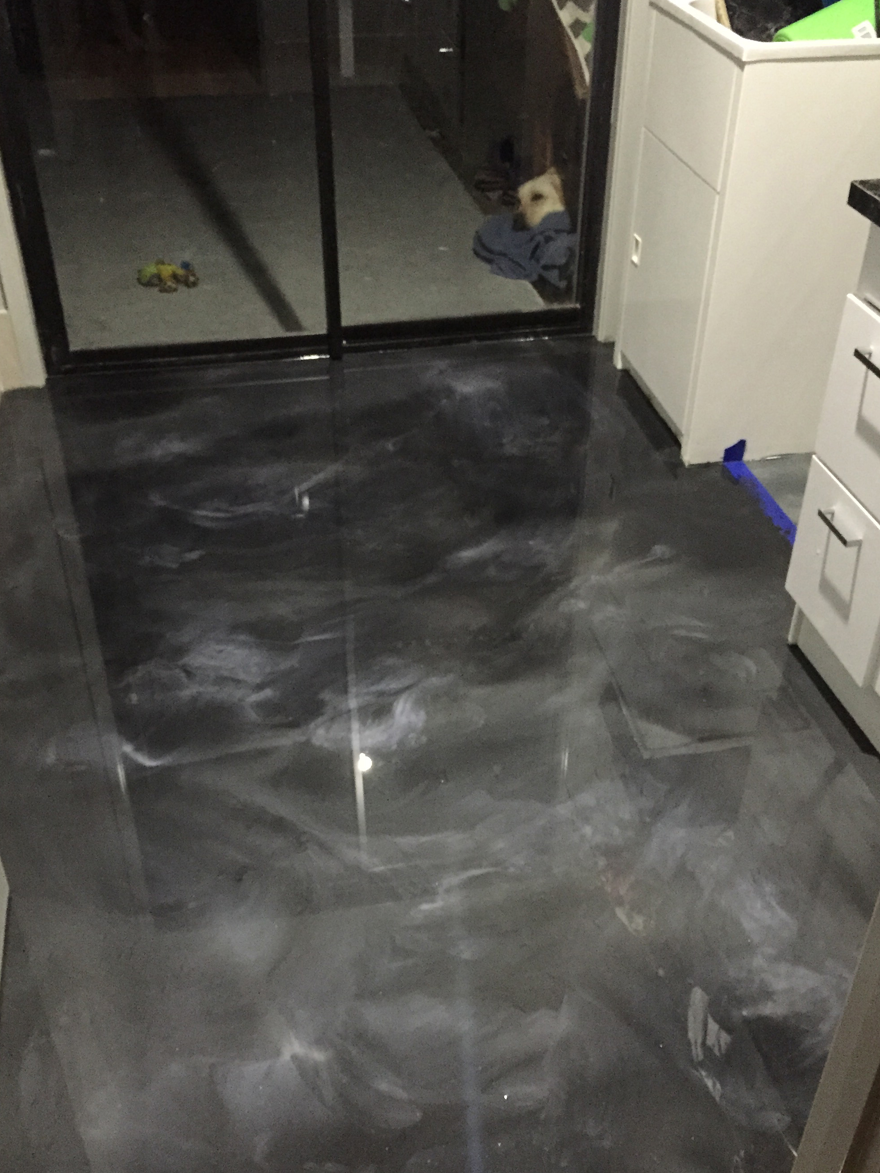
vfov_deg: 51.2
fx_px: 1220
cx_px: 426
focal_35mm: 36
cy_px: 660
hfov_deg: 39.7
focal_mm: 4.15
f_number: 2.2
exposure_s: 1/17
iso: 400
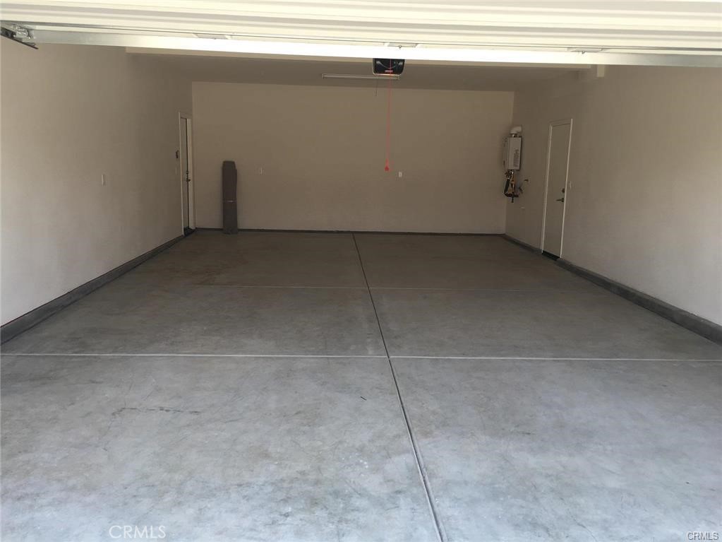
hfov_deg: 61.7
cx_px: 361
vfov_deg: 48.2
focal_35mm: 29
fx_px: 605
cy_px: 271
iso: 25
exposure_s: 1/158
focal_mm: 4.15
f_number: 2.2
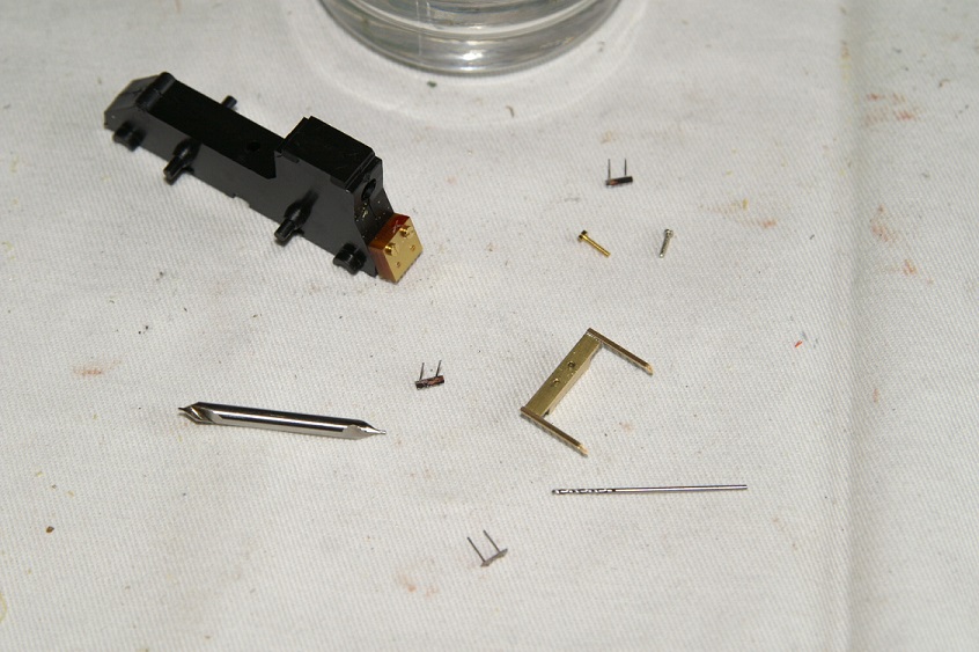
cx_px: 490
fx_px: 3057
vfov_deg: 12.2
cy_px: 326
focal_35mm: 112
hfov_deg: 18.2
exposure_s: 1/125
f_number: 7.1
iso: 400
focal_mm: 75
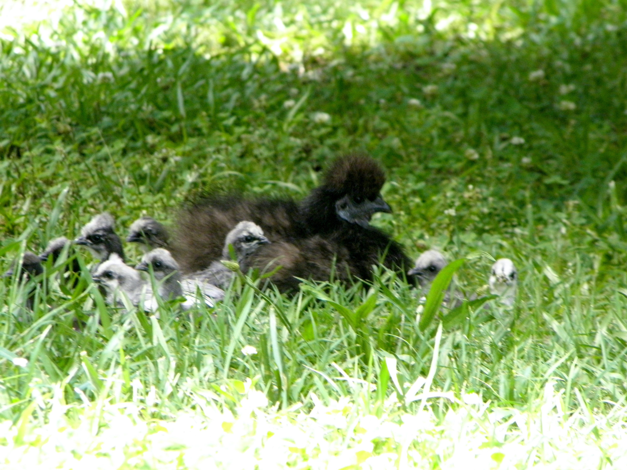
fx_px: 6865
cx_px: 314
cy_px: 235
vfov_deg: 3.9
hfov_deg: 5.2
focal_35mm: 379
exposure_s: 1/125
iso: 400
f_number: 5.4
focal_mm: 67.7
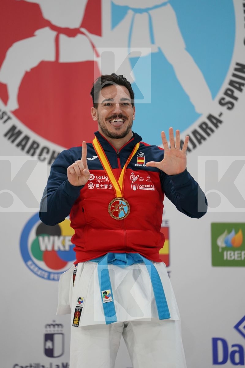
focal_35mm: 200
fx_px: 2042
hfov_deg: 6.9
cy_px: 184
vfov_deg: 10.3
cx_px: 122
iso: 1000
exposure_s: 1/250
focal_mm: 200
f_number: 2.8
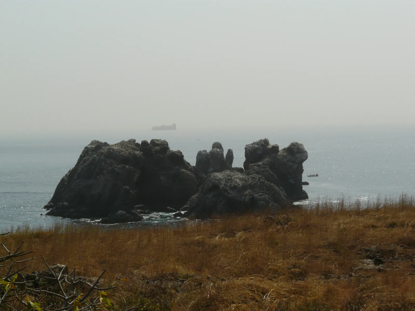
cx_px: 208
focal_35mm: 87
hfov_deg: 22.5
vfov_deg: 17.0
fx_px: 1043
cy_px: 156
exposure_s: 1/400
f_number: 8
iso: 100
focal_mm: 14.3
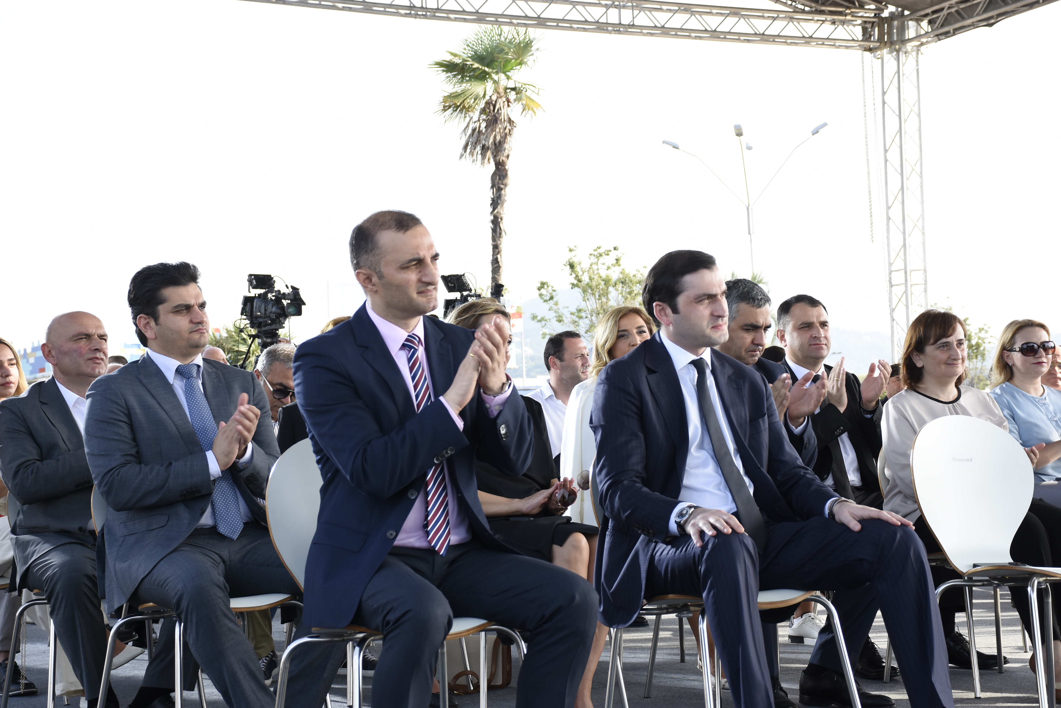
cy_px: 354
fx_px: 1990
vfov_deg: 20.2
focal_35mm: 68
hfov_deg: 29.9
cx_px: 530
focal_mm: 45
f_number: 6.3
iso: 200
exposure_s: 1/160
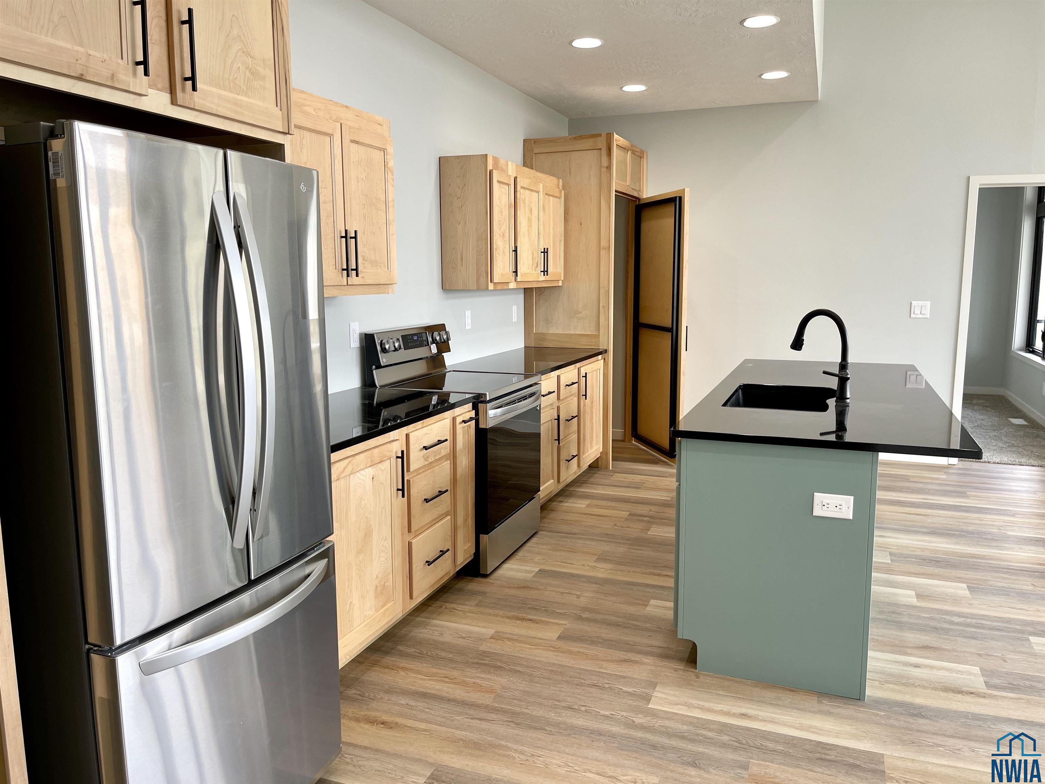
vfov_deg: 53.1
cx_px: 522
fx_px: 785
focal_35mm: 26
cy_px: 392
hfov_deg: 67.3
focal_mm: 5.1
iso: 64
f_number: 1.6
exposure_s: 1/121
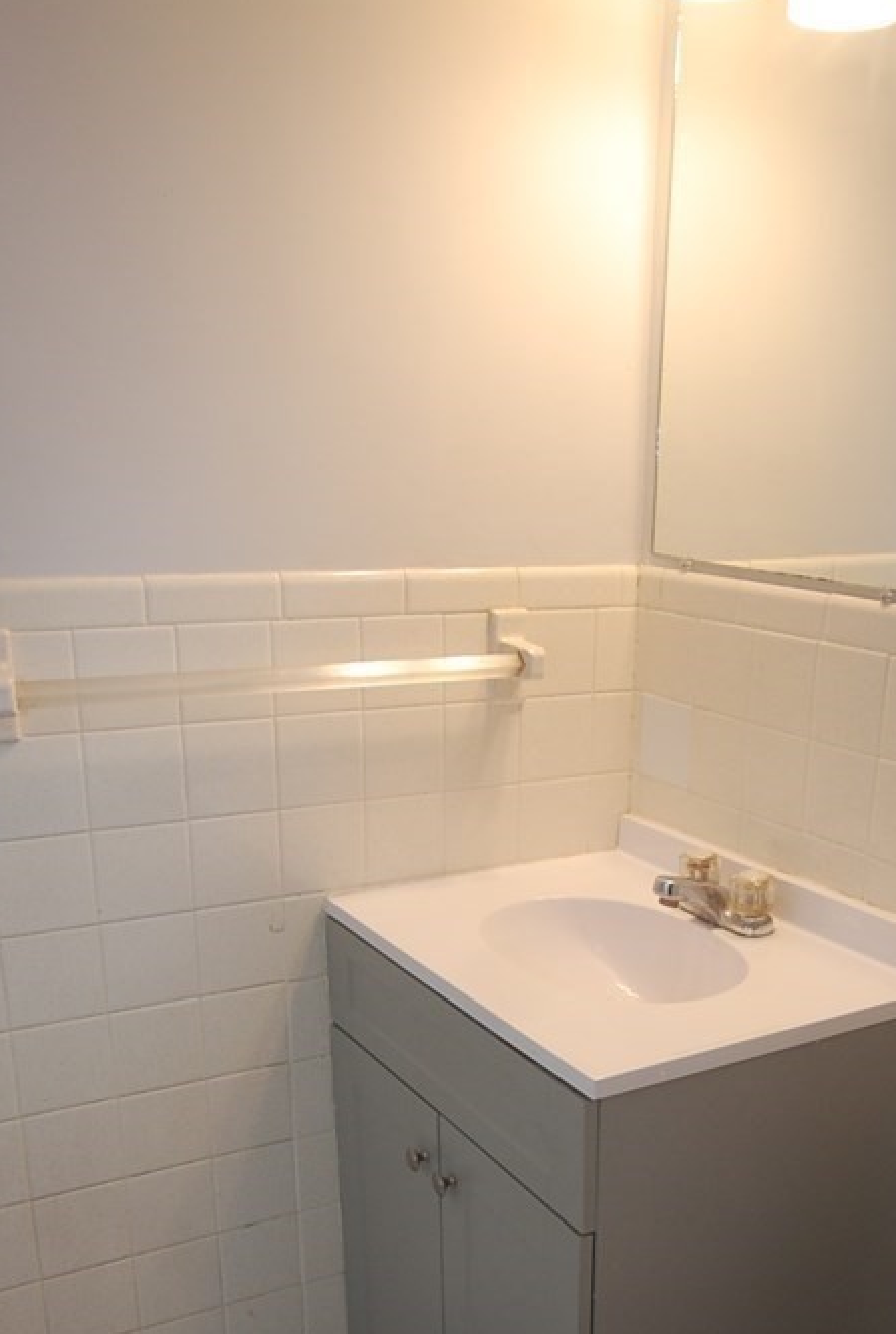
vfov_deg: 48.6
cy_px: 984
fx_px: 1417
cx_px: 566
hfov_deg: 34.9
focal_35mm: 38
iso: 200
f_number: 4.2
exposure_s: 1/30
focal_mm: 11
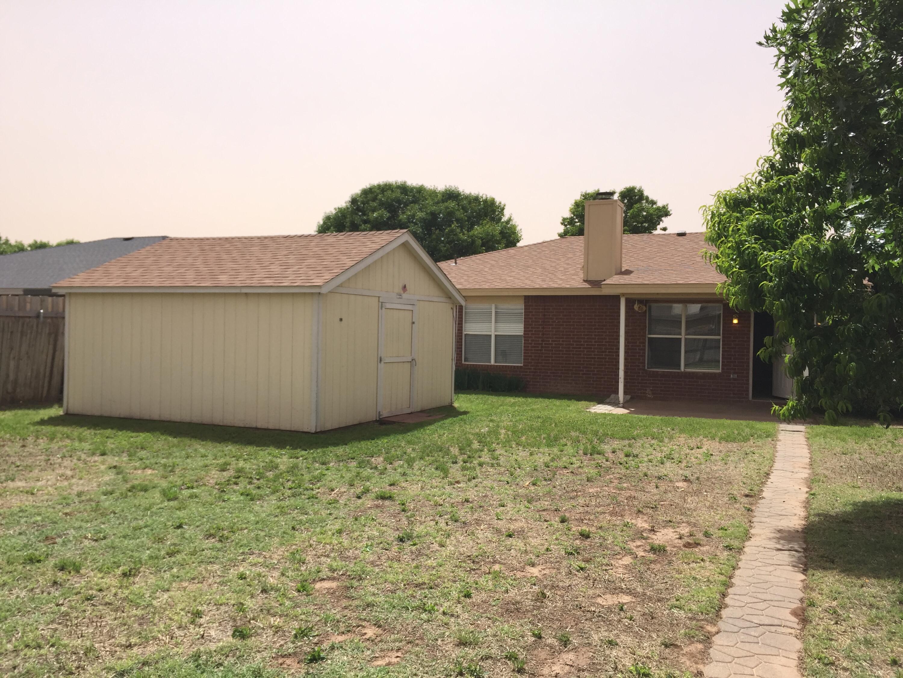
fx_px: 756
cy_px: 339
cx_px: 452
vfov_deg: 48.2
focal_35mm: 29
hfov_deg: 61.7
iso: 32
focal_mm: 4.15
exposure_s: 1/1276
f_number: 2.2
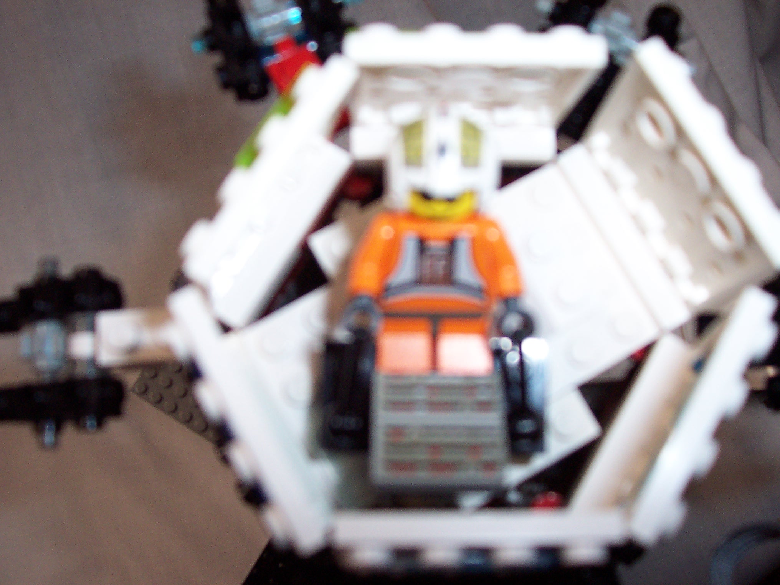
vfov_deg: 38.7
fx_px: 834
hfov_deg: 50.1
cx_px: 390
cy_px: 292
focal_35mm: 37
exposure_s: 1/60
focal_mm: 5.6
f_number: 2.8
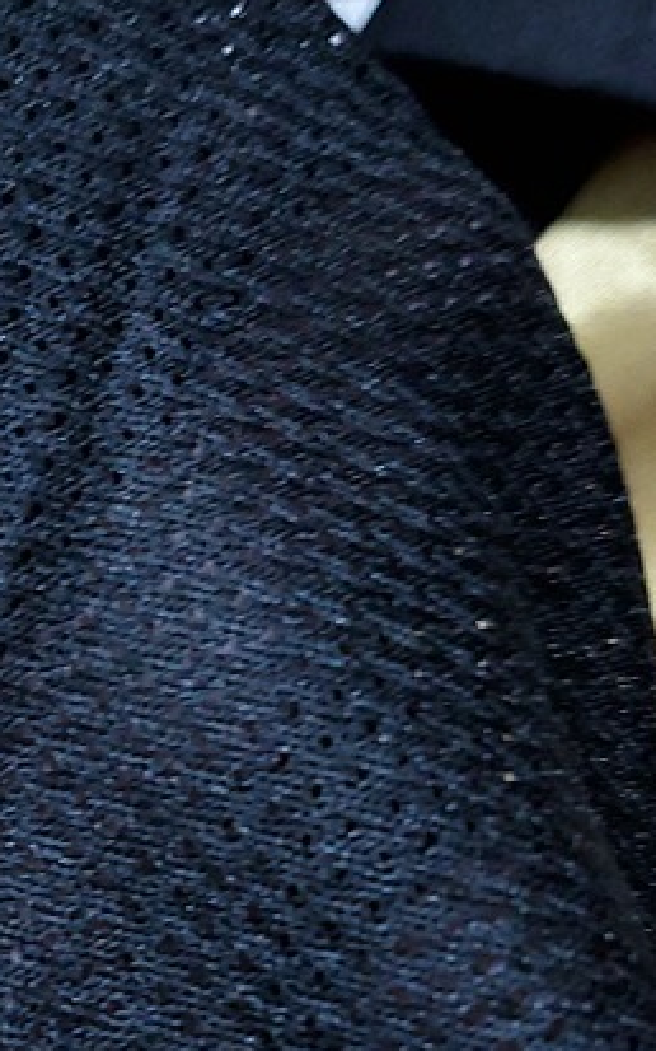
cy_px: 781
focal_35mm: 72
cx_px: -206
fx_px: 2060
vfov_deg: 28.2
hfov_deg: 17.0
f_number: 1.5
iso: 200
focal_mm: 4.3
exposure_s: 1/20
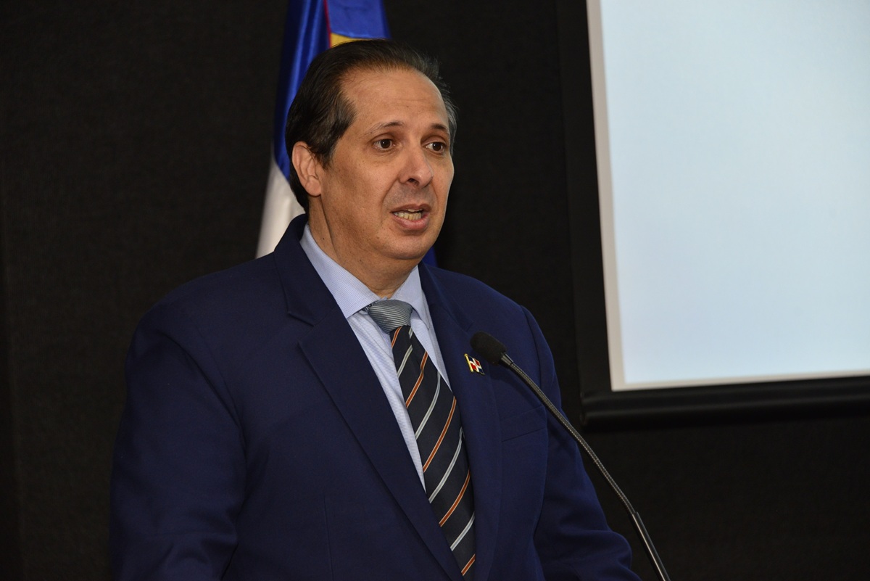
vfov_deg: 10.2
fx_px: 3264
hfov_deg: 15.2
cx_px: 435
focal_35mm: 135
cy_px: 290
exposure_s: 1/160
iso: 1600
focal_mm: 135
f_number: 5.6
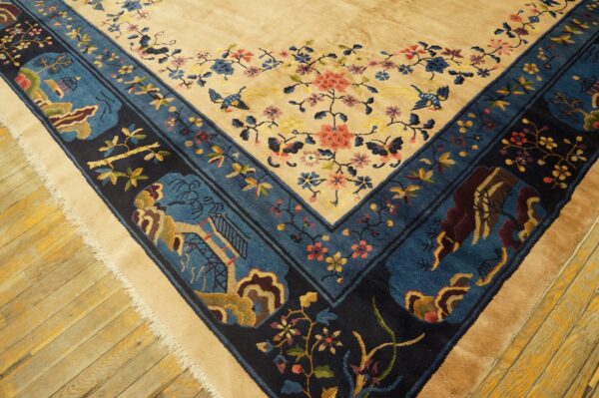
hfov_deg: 67.4
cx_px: 300
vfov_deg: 47.9
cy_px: 199
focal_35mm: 27
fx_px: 449
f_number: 4
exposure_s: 1/60
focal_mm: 18
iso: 1250
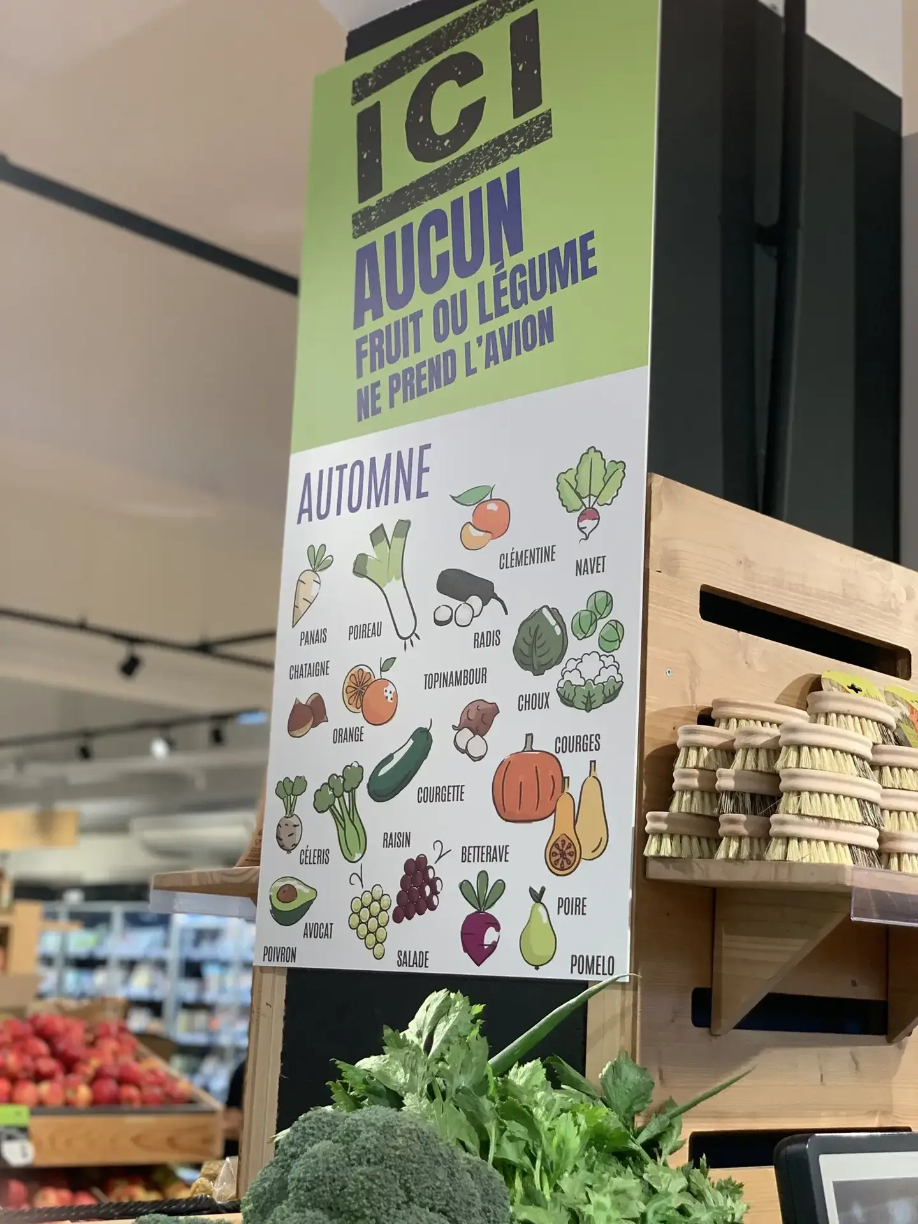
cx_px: 459
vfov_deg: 36.8
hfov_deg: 28.0
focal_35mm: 52
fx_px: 1839
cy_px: 612
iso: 100
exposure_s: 1/122
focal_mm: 6
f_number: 2.4
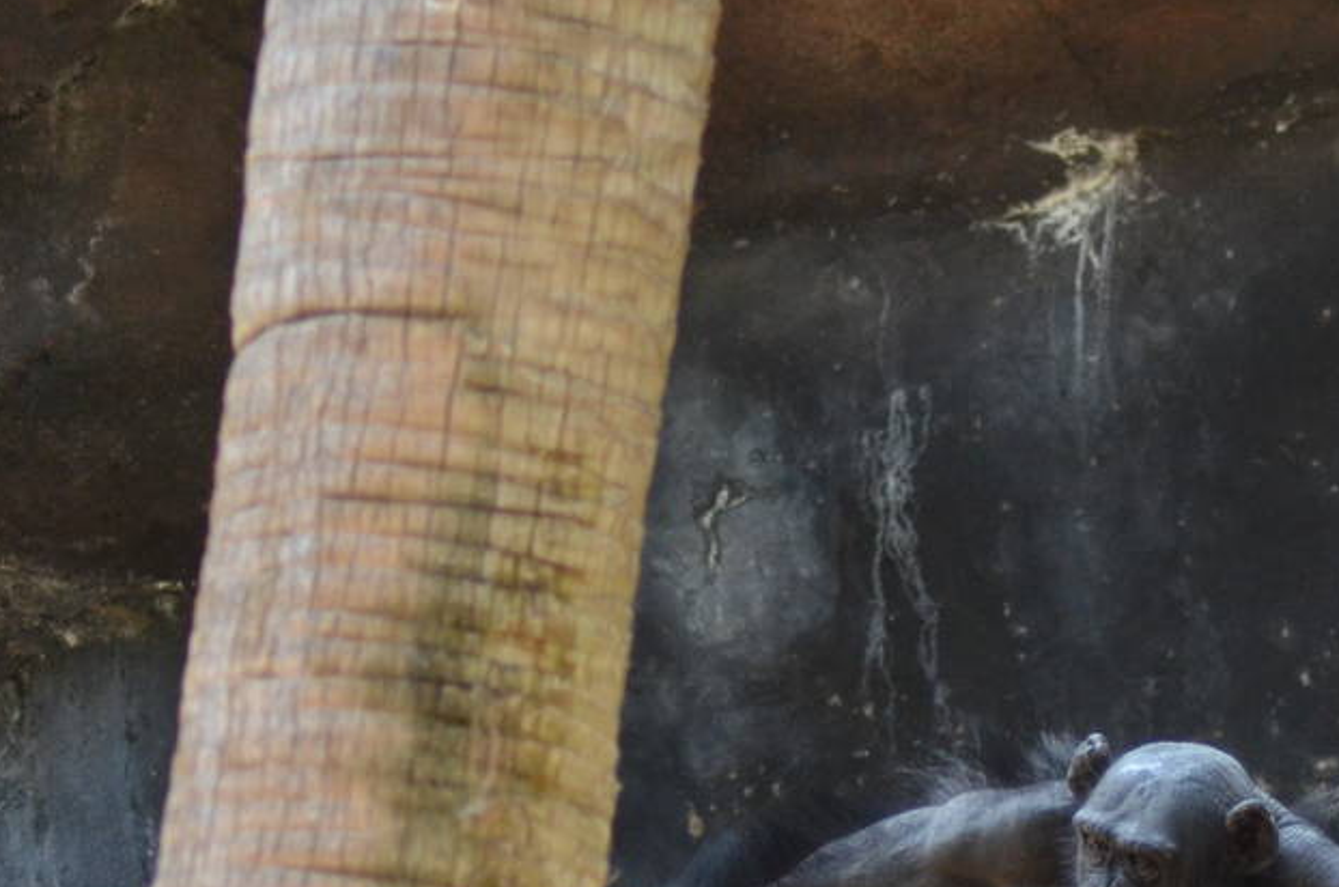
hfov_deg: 4.5
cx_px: 1330
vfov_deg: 3.0
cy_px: 883
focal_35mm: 463
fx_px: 17186
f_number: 4.2
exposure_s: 1/800
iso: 800
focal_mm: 120
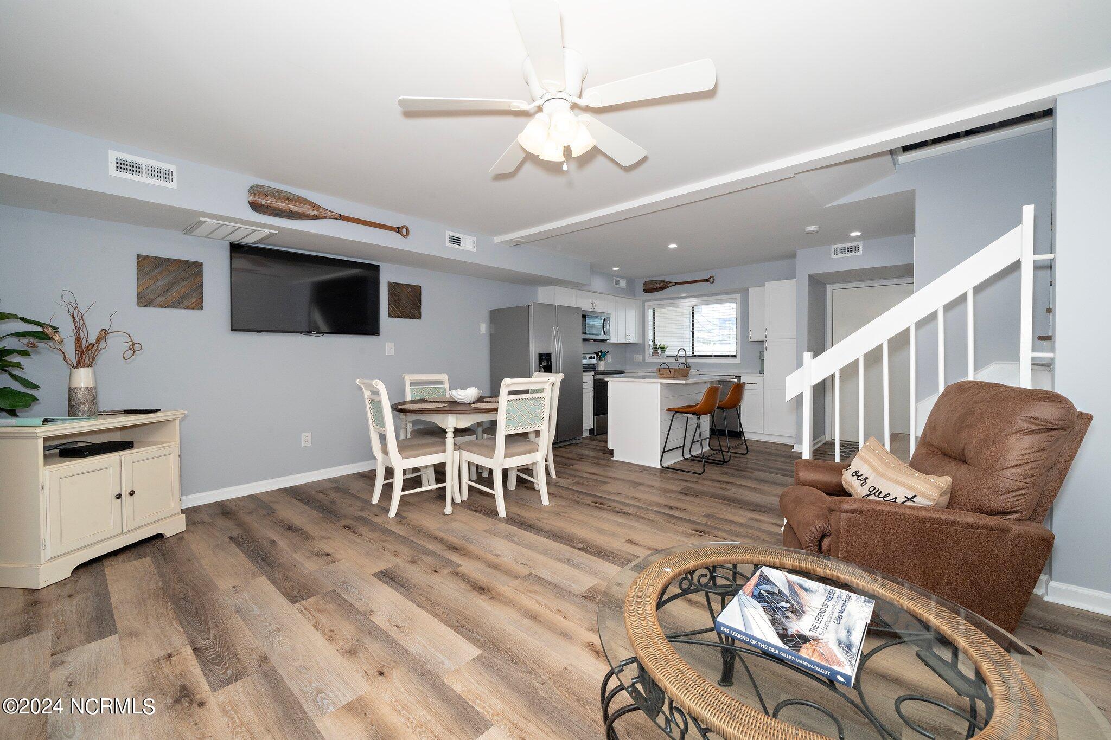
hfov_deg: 104.3
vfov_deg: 81.2
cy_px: 370
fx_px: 432
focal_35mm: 14
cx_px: 556
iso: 640
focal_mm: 14
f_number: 13
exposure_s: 1/60
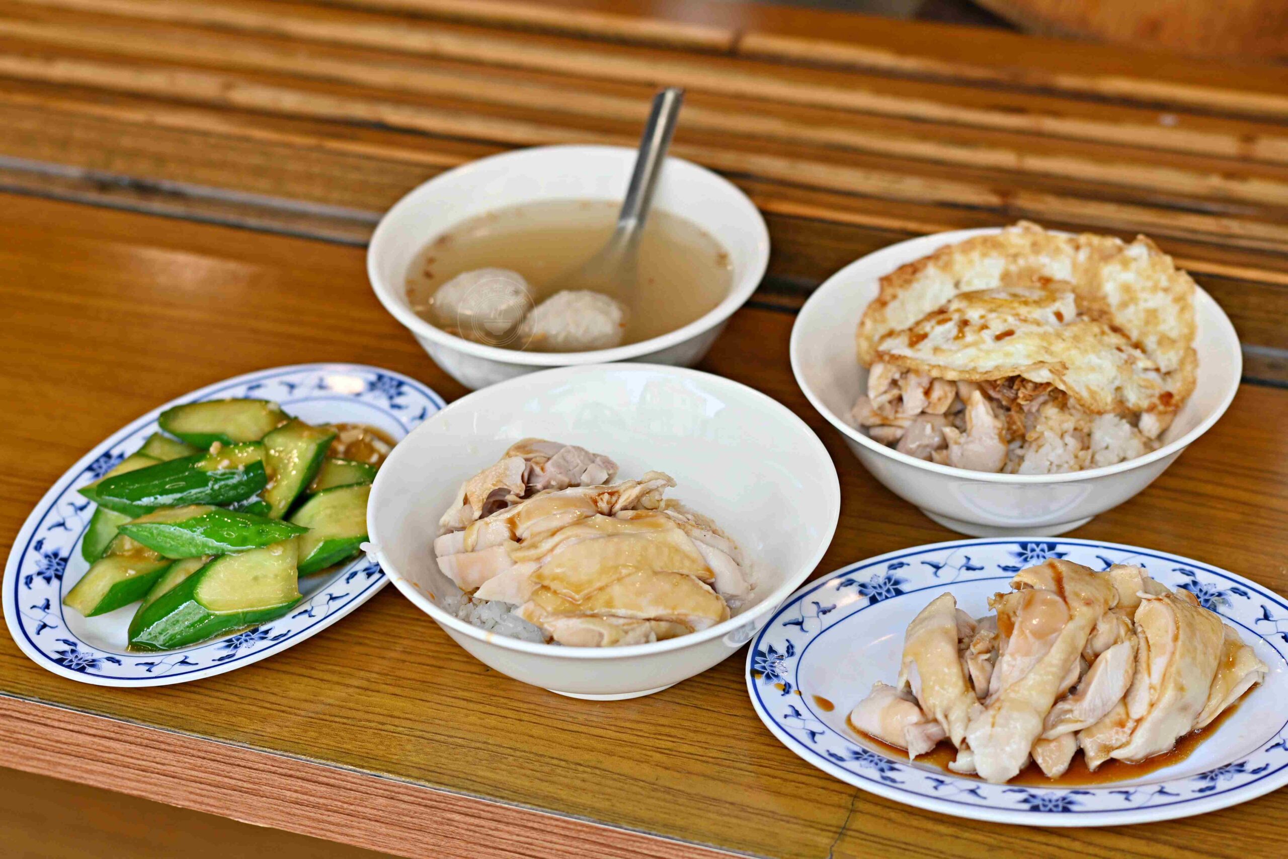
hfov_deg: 27.0
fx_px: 2683
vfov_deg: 18.2
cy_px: 430
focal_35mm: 75
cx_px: 644
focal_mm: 50
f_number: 2.8
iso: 100
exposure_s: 1/200
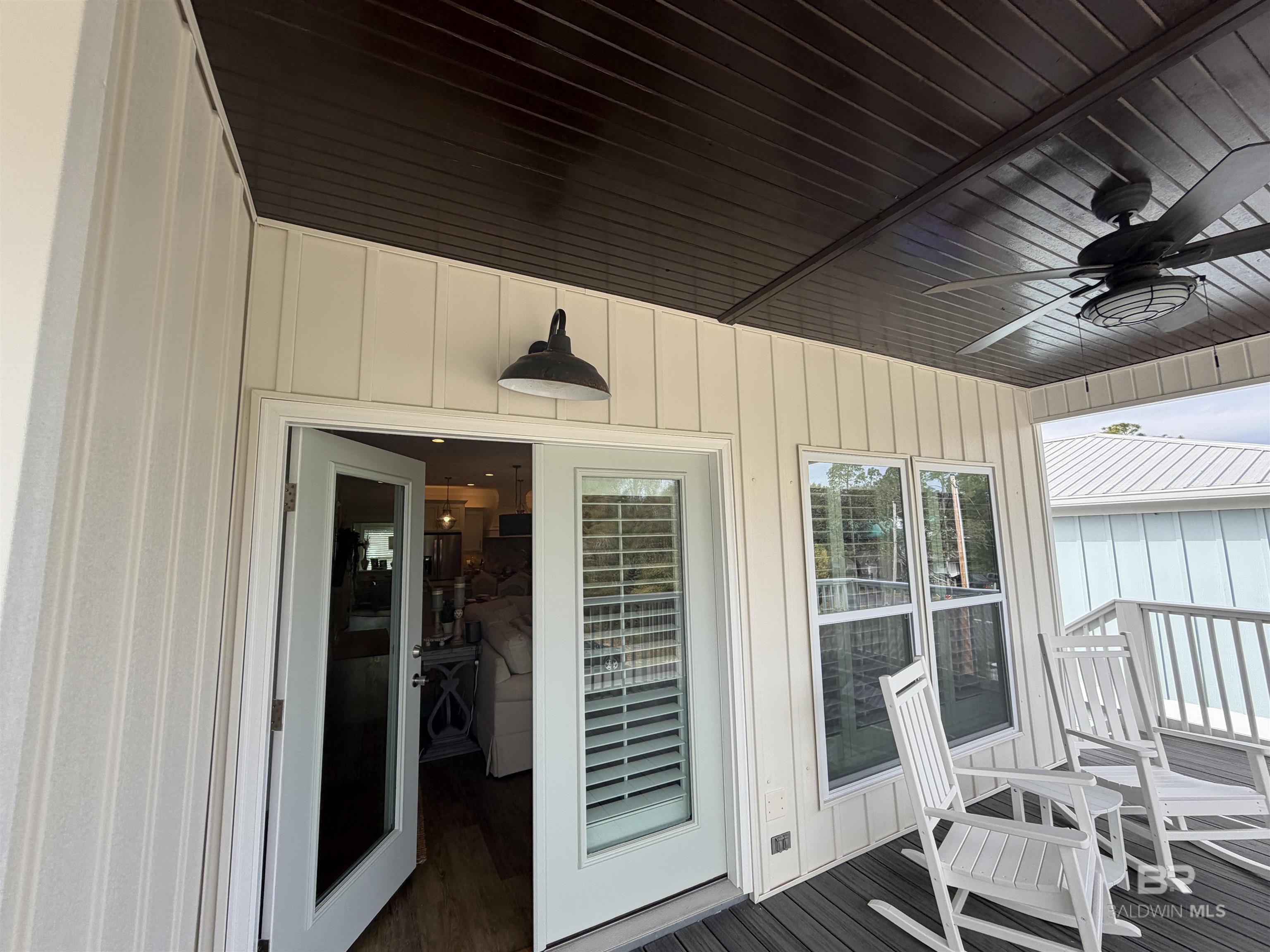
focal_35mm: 14
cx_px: 635
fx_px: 514
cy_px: 476
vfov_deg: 85.7
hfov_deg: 102.1
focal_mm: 2.22
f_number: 2.2
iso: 64
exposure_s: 1/439
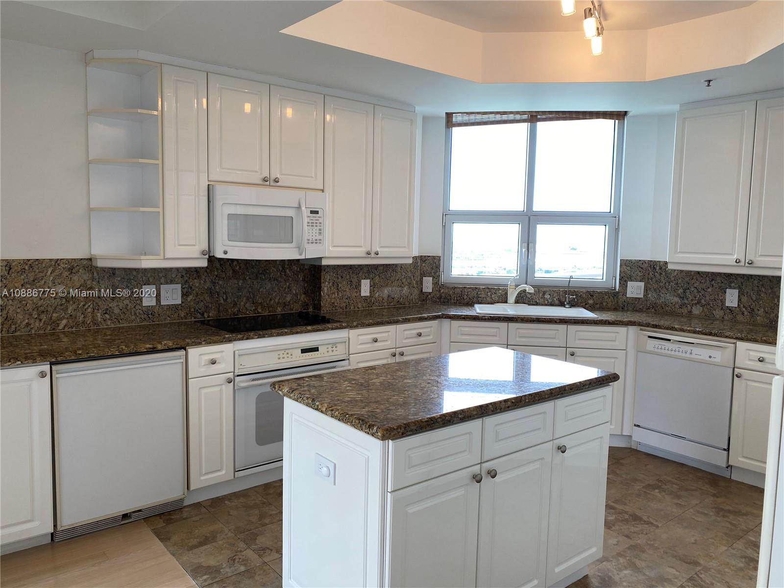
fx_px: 589
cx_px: 392
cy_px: 294
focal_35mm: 26
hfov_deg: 67.3
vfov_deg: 53.1
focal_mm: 4.25
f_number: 1.8
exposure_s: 1/120
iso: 32
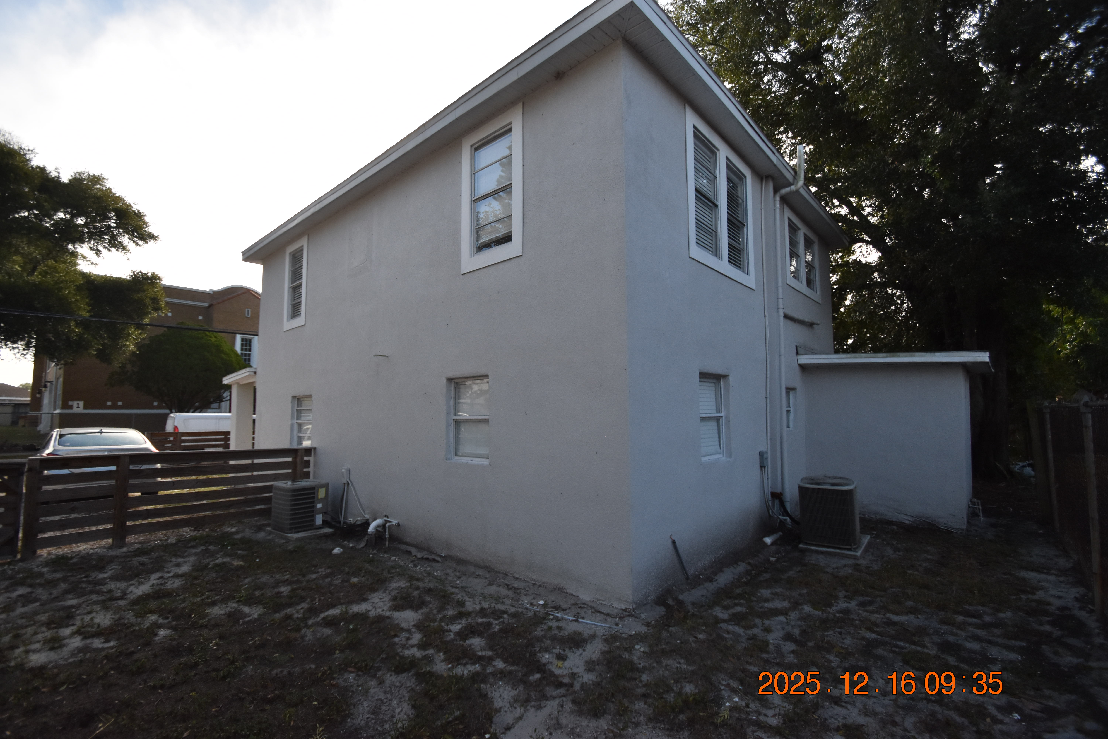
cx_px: 554
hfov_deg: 100.4
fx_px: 462
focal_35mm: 15
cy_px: 370
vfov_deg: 77.3
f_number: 3.5
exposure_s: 1/4000
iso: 800
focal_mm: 10
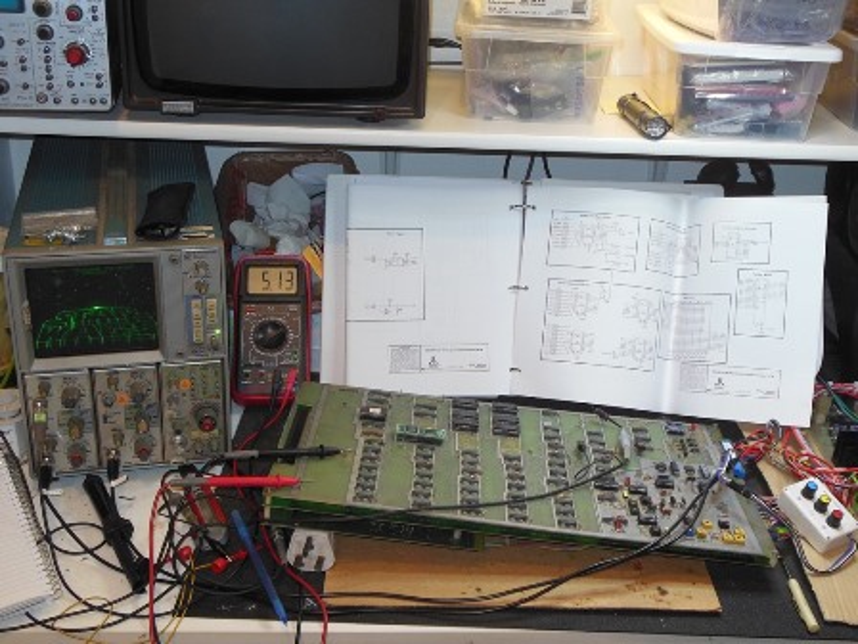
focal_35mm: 38
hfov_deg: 49.0
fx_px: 942
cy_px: 322
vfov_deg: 37.7
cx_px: 429
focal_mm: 6.8
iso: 200
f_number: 3.6
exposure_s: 1/30
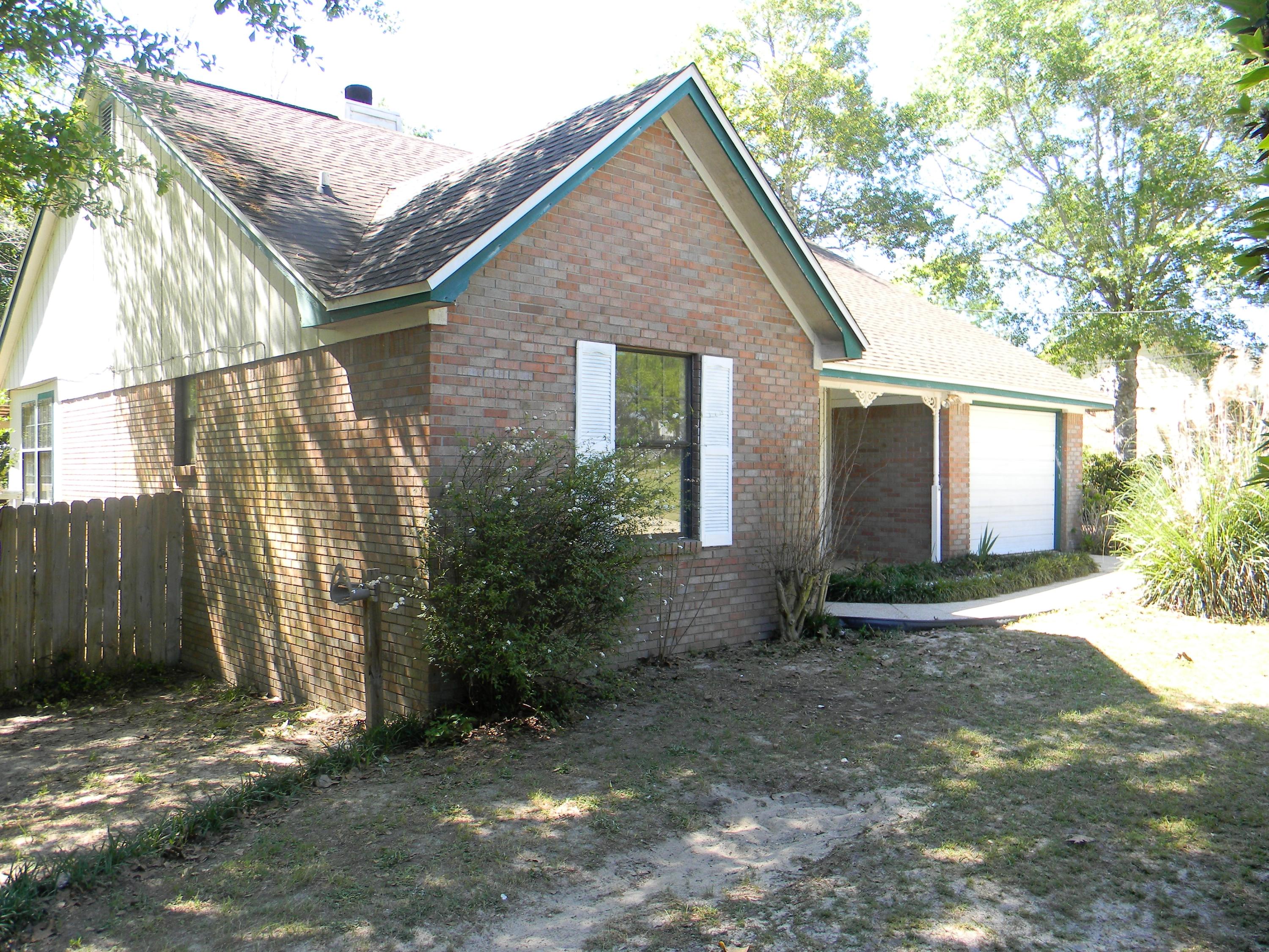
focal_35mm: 28
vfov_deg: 49.7
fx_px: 1026
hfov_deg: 63.4
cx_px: 634
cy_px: 476
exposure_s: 1/89.5
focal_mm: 5
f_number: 3.5
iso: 80
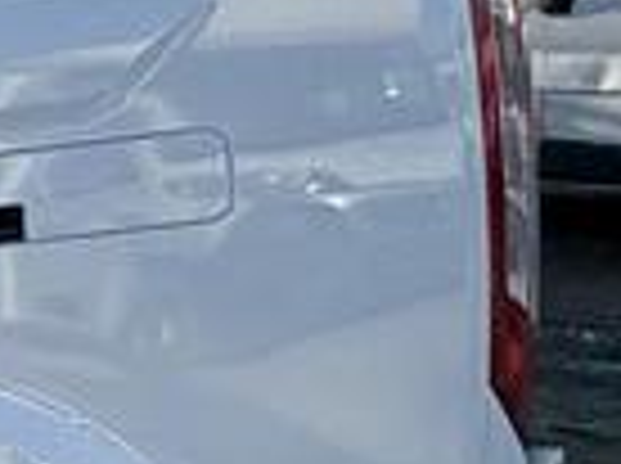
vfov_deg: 16.2
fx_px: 1630
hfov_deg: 11.8
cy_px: 230
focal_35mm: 91
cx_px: -1206
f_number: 2.2
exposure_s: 1/1110
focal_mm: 2.22
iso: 50
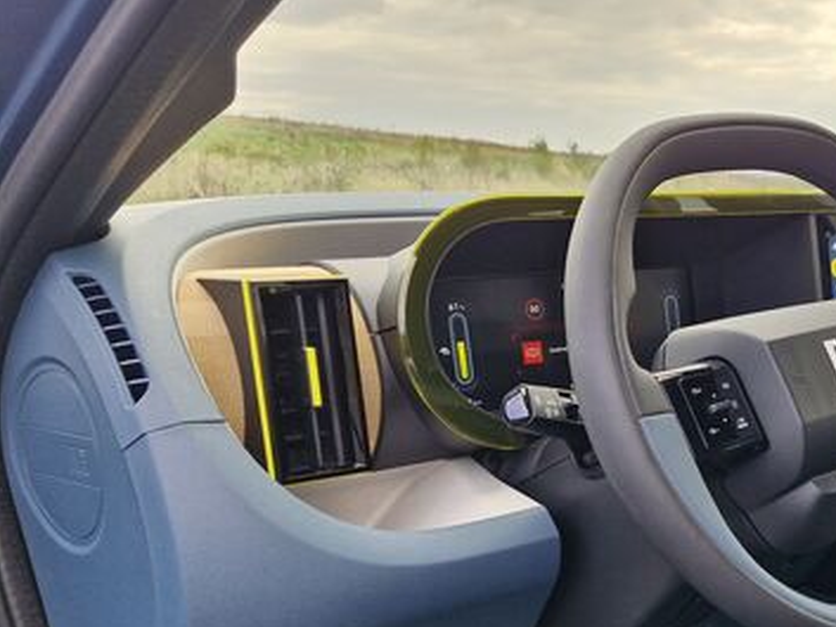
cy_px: 459
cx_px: 869
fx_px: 1160
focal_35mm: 48
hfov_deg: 35.2
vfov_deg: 29.9
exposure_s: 1/180
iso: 50
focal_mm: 5.54
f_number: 1.8
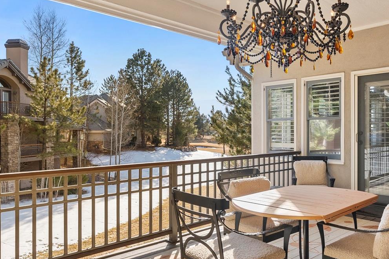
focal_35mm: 29
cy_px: 145
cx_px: 245
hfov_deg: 62.7
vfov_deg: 44.9
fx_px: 313
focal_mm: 18
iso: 200
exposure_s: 1/200
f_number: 4
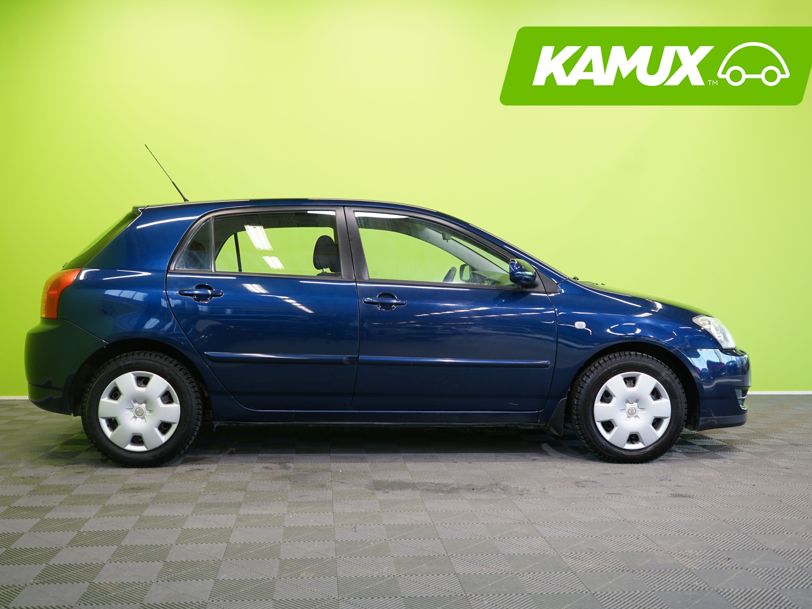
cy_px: 303
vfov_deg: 38.7
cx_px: 384
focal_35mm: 37
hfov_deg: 50.1
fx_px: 868
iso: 500
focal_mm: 34
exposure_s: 1/25
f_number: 5.6
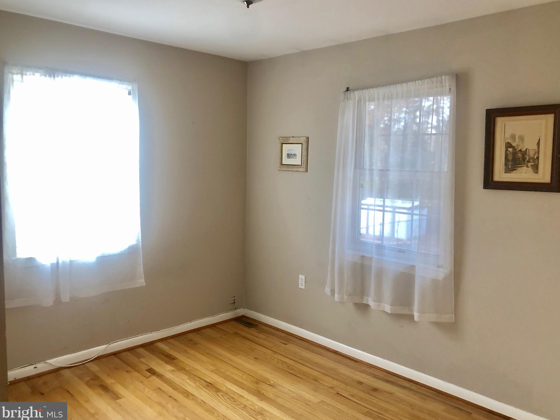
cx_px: 287
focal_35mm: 29
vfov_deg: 48.2
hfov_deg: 61.6
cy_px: 208
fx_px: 469
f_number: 1.8
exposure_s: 1/30
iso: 32
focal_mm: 4
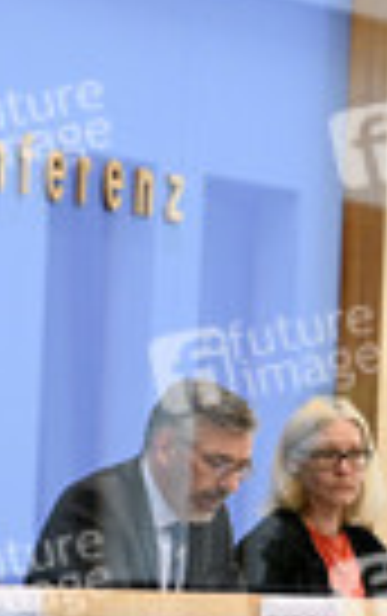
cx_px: -574
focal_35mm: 235
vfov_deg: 8.9
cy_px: 472
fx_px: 3953
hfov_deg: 5.4
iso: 4000
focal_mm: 70
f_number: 6.3
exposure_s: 1/400
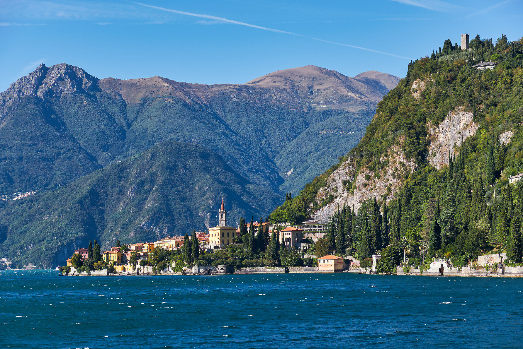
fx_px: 1104
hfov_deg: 26.7
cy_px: 174
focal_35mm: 76
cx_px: 262
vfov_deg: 17.9
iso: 200
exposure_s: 1/640
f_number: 5.6
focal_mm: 50.5
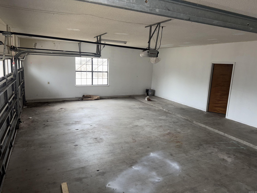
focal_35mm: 24
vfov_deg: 56.8
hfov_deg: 71.6
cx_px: 128
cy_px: 96
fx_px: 178
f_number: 1.78
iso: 80
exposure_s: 1/33
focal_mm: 6.76
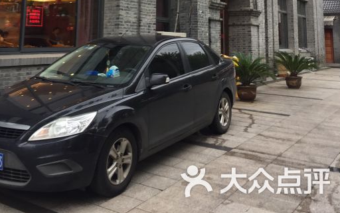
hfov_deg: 47.2
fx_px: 389
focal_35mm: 42
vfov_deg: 28.0
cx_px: 173
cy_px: -17
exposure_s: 1/100
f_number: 2.2
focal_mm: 4.15
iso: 50
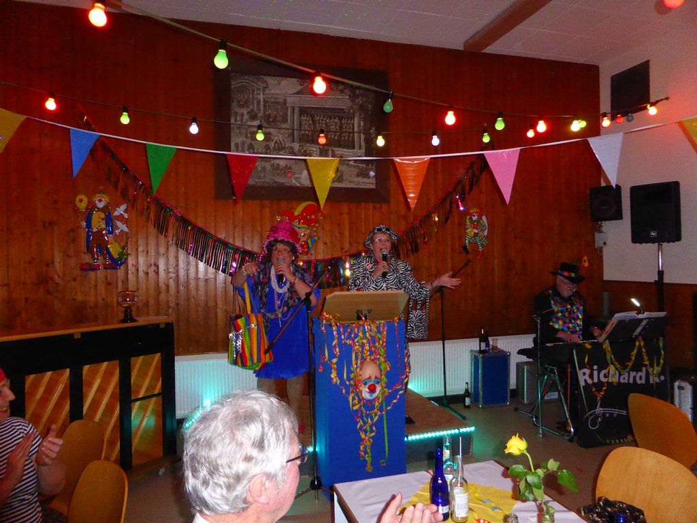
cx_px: 348
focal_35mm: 24
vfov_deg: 56.8
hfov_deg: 71.6
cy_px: 262
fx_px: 483
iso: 800
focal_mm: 4.3
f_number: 3.3
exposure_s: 1/60
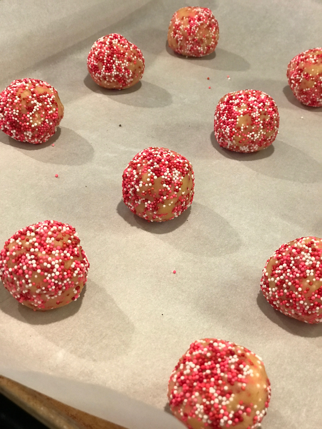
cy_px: 214
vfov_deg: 33.8
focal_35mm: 57
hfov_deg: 25.7
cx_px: 161
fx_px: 707
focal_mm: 6.6
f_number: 2.8
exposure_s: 1/60
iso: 250
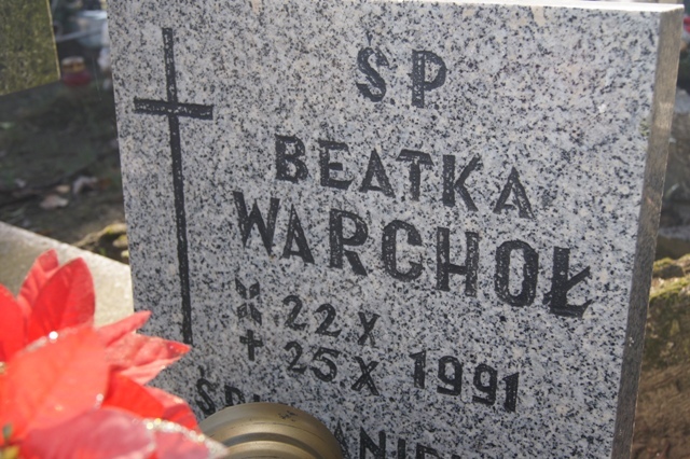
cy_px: 230
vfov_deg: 29.8
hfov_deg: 43.6
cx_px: 345
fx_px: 862
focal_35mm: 45
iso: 200
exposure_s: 1/160
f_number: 7.1
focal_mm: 30
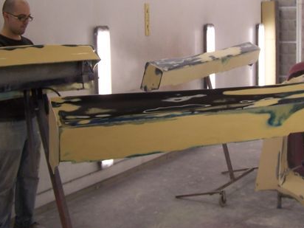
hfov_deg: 32.5
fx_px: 518
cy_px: 59
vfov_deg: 24.6
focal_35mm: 59
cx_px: 195
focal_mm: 6.3
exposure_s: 1/30
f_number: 2.8
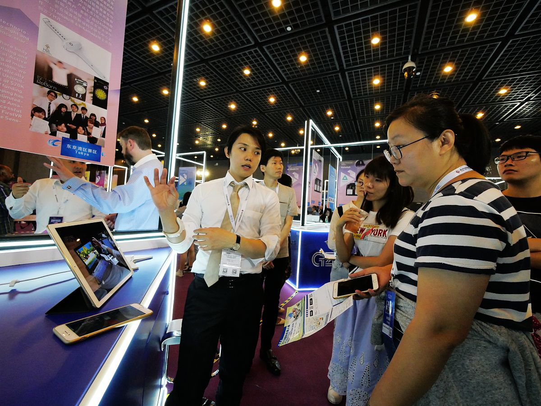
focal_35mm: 14
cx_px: 270
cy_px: 203
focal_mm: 7
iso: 3200
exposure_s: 1/400
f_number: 4
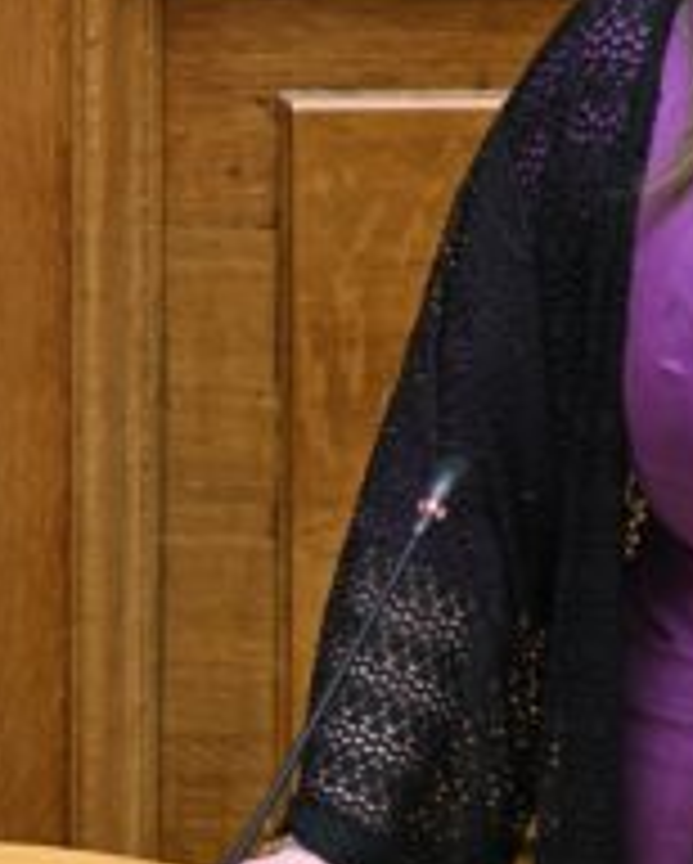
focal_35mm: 1026
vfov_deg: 1.9
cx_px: 855
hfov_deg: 1.5
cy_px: 364
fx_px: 26263
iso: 4000
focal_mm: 340
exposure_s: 1/250
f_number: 6
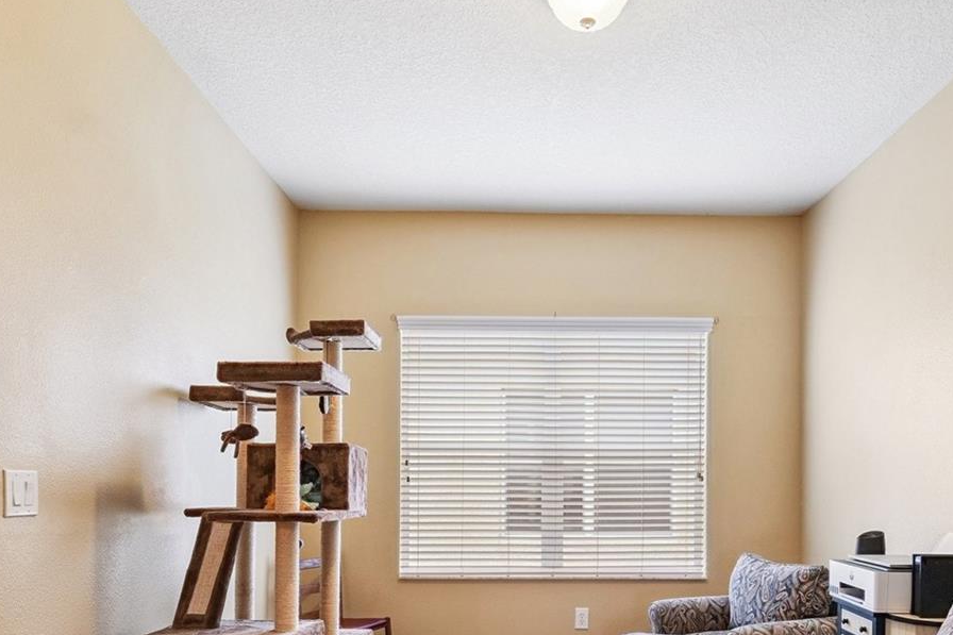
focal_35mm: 25
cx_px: 532
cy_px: 504
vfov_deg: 48.5
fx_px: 662
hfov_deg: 71.3
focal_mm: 14
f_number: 8
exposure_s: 1/20
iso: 400
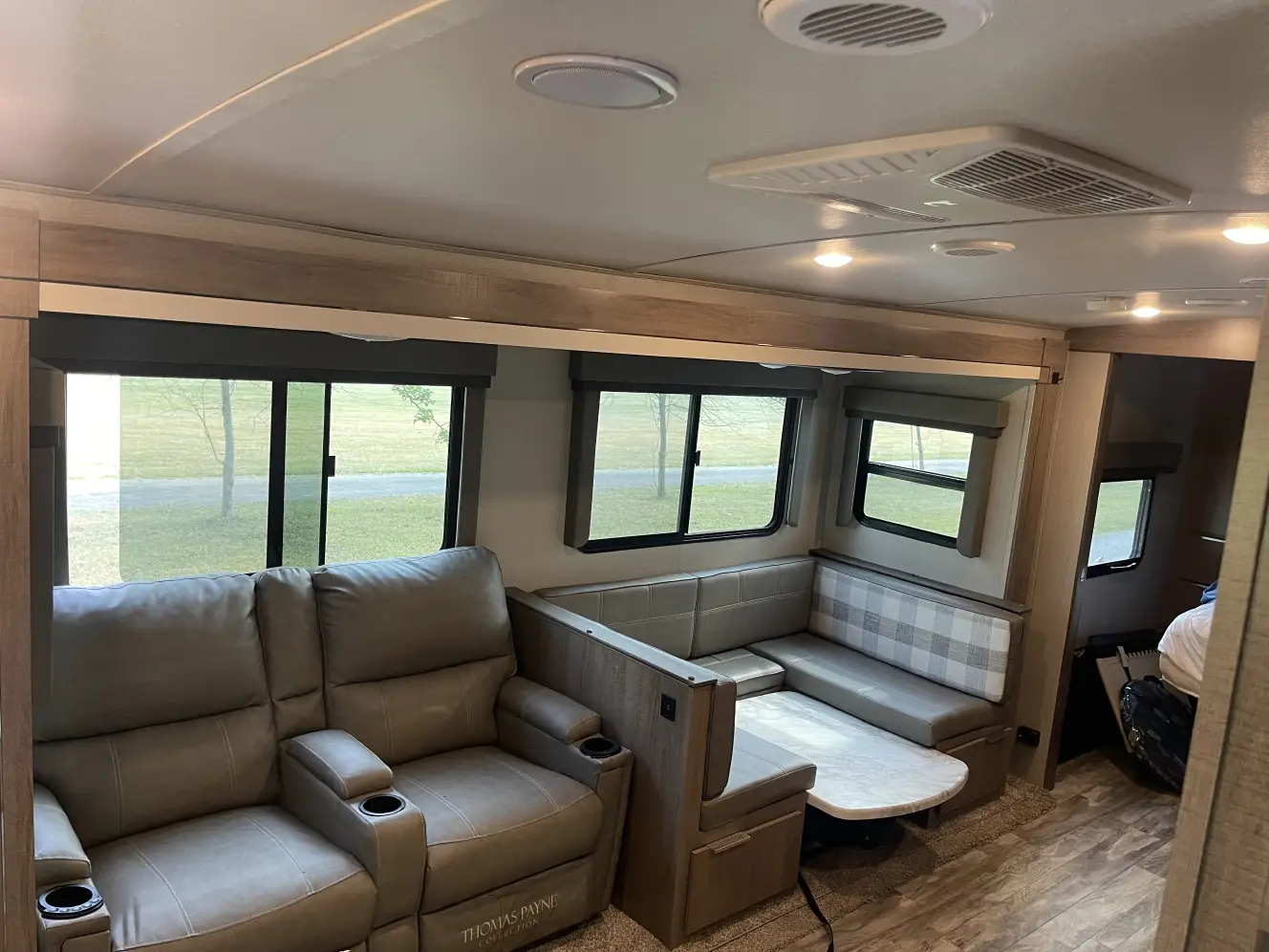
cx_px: 634
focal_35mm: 25
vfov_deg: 54.9
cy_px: 476
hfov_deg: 69.4
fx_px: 916
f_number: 1.6
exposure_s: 1/60
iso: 160
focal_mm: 5.1
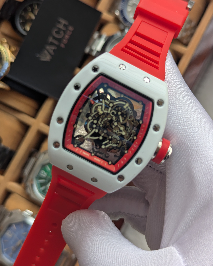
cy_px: 128
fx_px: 394
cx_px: 107
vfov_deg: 37.3
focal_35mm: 50
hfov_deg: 30.3
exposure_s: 1/415
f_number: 1.85
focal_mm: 6.81
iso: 47
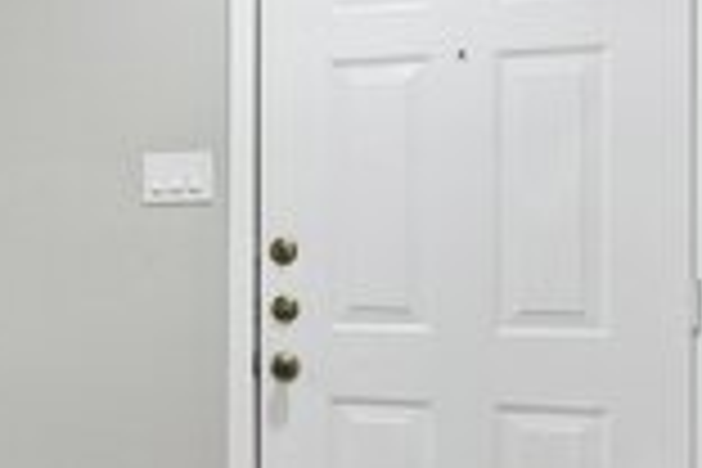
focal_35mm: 74
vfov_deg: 18.4
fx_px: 1443
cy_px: 232
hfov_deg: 23.7
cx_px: -243
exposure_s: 1/20
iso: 1400
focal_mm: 18
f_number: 8
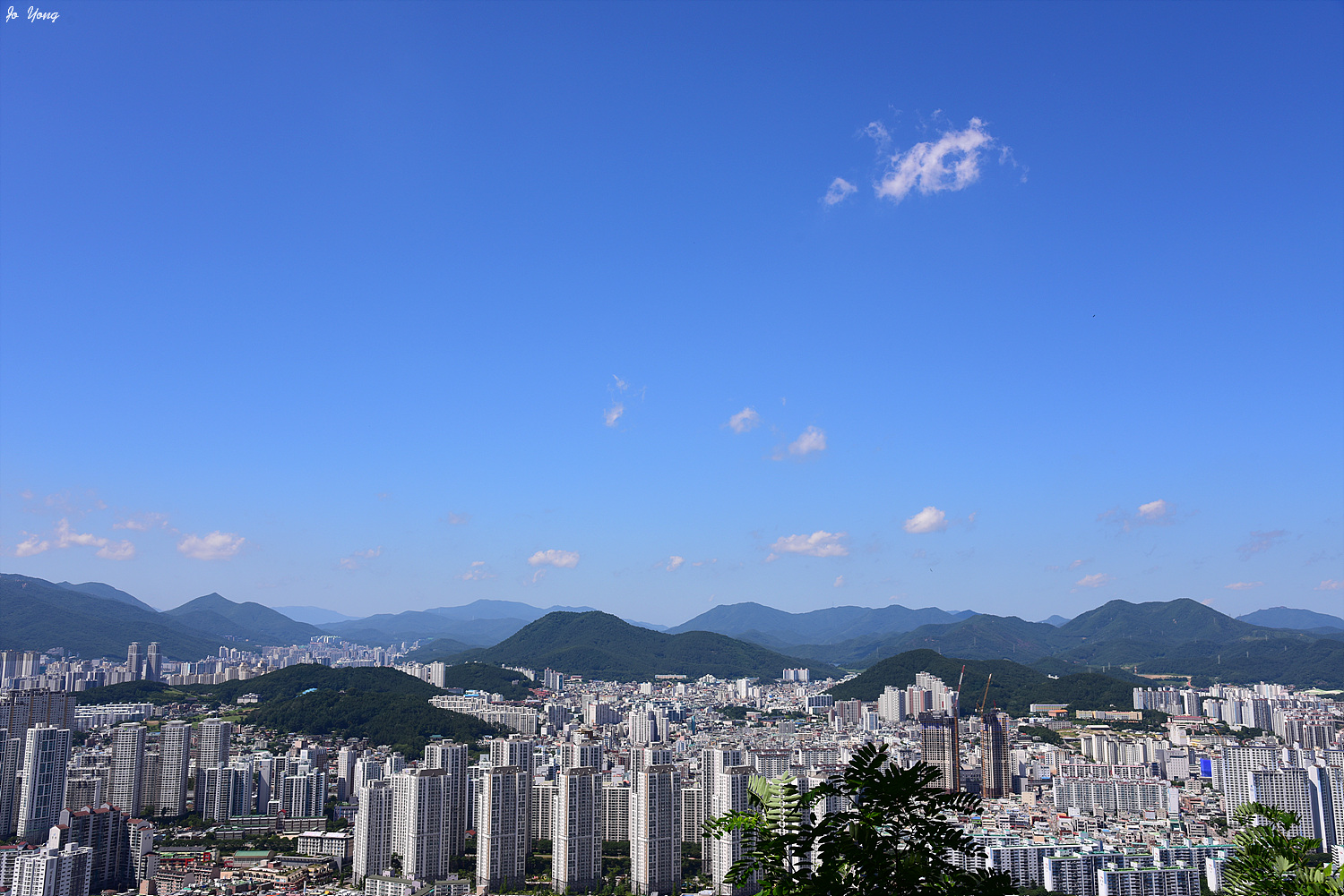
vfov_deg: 38.9
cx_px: 672
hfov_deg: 55.8
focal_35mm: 34
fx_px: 1270
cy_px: 448
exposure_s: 1/320
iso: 100
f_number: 8
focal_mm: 34
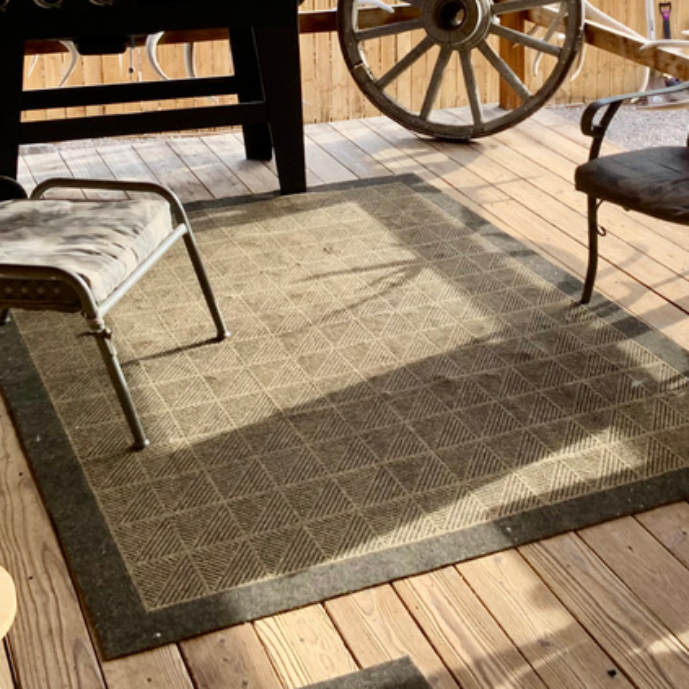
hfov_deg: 27.6
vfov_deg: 27.0
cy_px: 101
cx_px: 458
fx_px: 1396
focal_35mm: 62
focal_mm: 3
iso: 16
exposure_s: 1/149
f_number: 1.8
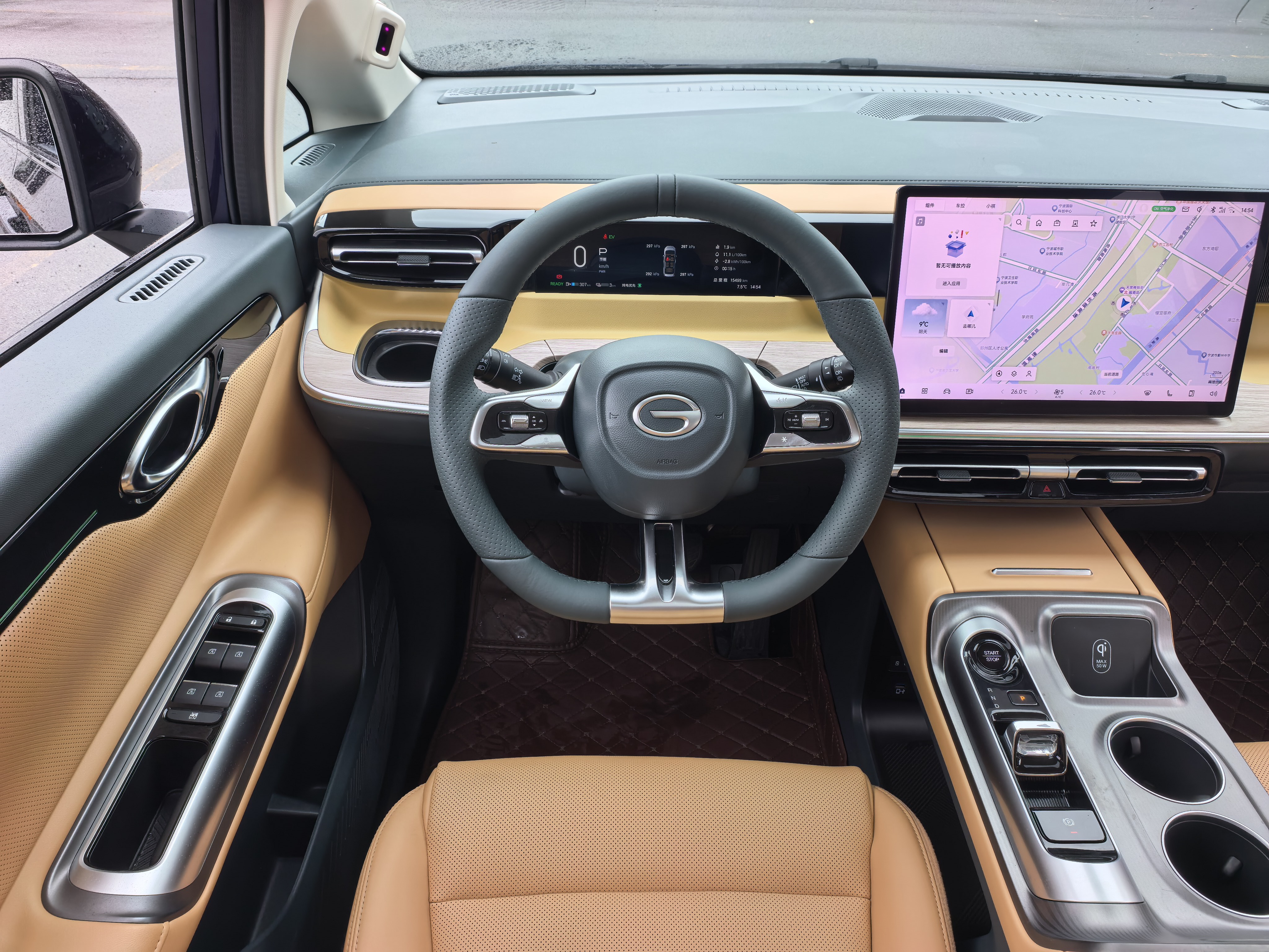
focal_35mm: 24
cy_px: 476
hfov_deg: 71.6
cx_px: 634
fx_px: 880
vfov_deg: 56.8
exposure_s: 1/50
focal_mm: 6.98
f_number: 4
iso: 125
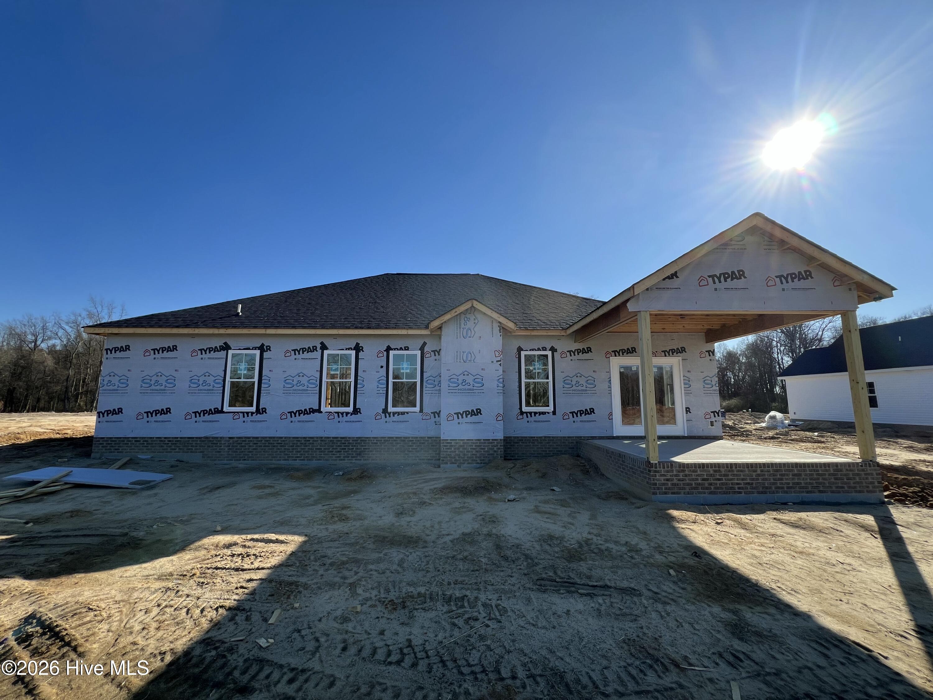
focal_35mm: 13
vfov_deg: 89.9
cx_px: 466
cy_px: 350
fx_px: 350
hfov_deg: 106.2
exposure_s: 1/1096
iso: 32
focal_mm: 1.57
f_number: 1.8
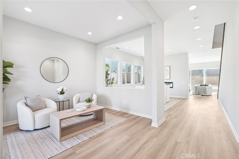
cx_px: 120
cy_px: 80
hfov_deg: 96.8
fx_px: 106
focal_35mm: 16
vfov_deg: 73.7
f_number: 6.3
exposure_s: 1/60
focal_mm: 16
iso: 400
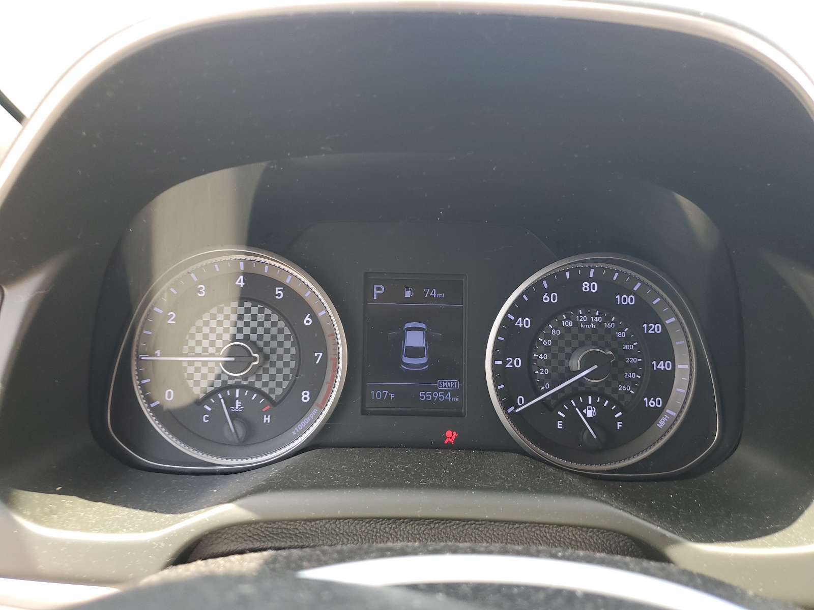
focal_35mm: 26
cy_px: 305
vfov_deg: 53.1
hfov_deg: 67.3
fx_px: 611
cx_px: 407
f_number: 1.5
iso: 56
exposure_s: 1/120
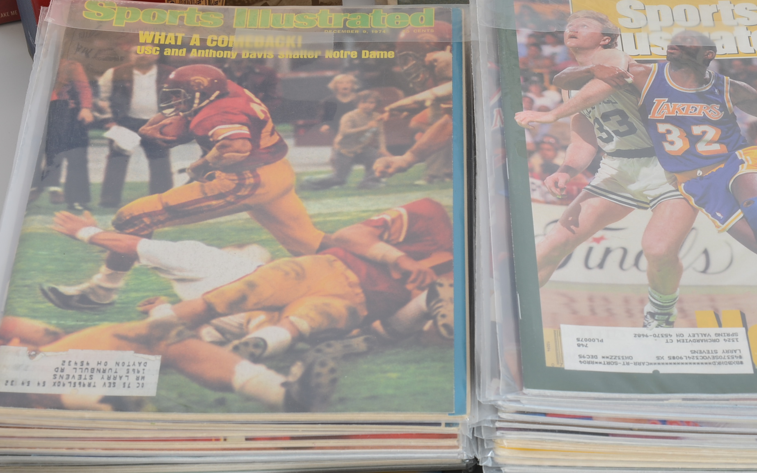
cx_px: 457
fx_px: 1891
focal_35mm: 92
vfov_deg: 14.3
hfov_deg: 22.6
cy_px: 201
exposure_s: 1/160
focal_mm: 45
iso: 125
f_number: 11
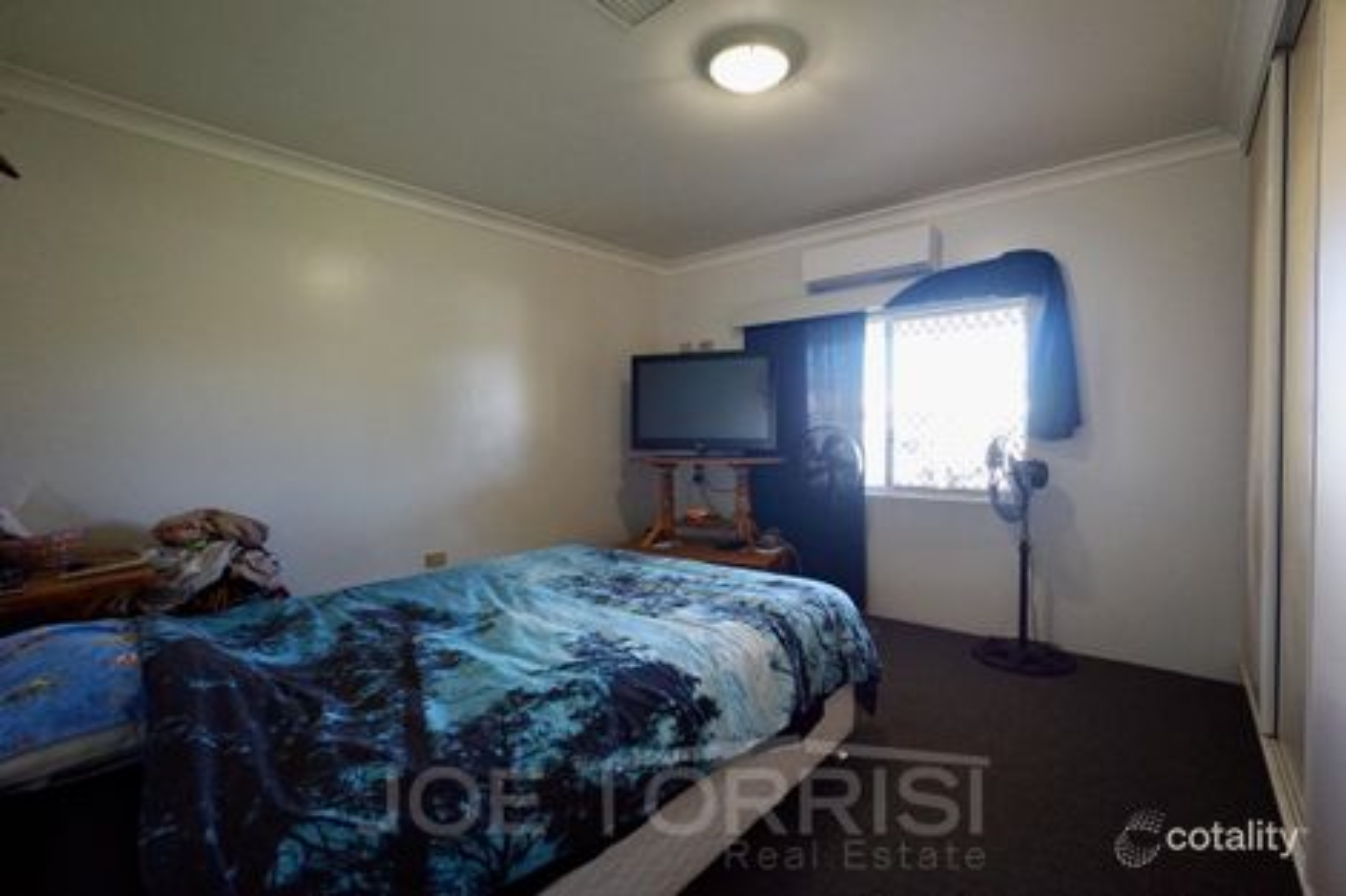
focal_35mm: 15
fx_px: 561
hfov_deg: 100.4
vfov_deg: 77.3
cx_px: 673
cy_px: 448
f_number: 4
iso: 1250
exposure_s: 1/60
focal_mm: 10
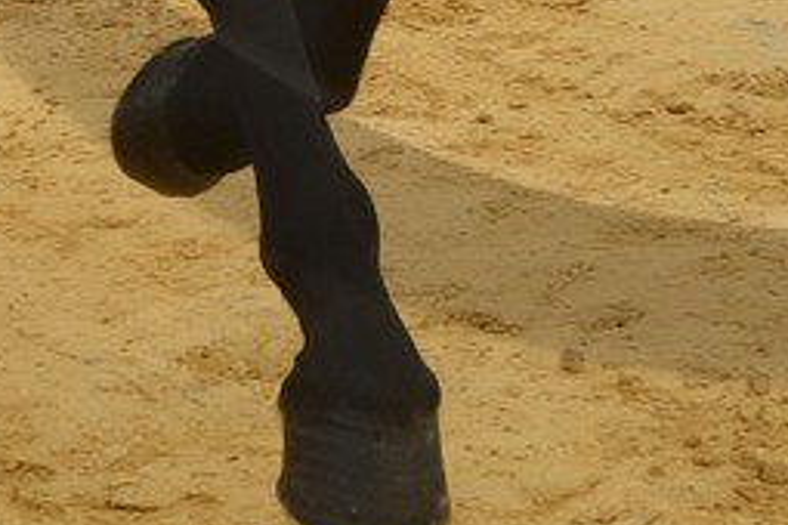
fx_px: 5756
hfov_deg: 7.8
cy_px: -905
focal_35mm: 263
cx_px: 847
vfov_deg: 5.0
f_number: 5.6
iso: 800
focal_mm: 42
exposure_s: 1/1000
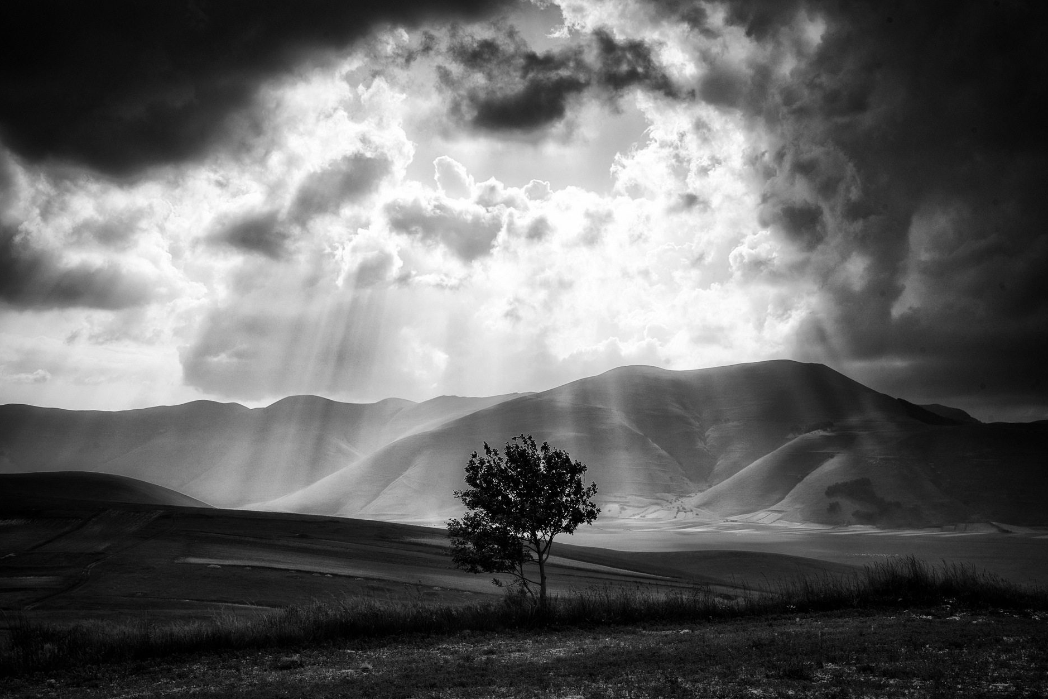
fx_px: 1310
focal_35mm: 45
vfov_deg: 29.9
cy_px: 350
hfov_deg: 43.6
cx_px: 532
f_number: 14
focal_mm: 44
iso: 125
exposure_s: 1/640
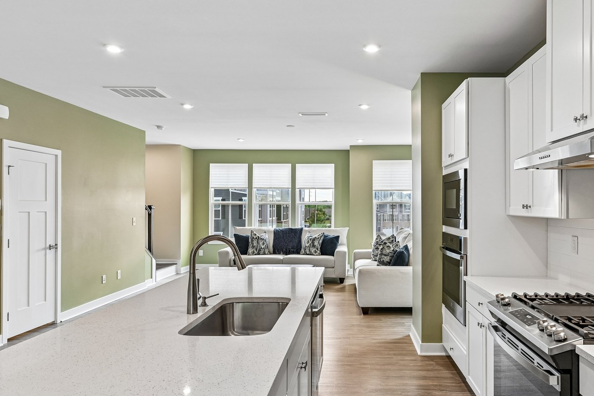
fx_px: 412
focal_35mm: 25
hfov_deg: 70.9
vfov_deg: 51.2
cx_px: 353
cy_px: 213
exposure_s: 1/20
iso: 180
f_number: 8
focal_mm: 17
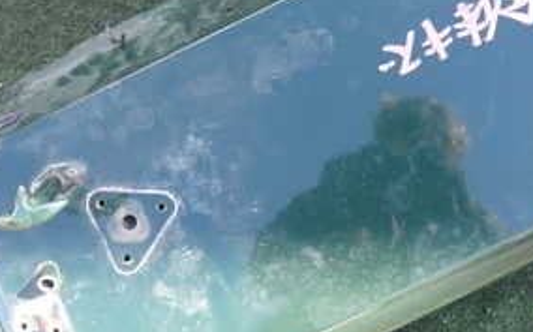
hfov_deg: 36.1
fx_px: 813
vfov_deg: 22.9
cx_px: 340
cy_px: 83
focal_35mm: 56
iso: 100
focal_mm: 4.5
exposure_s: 1/125
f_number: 2.8
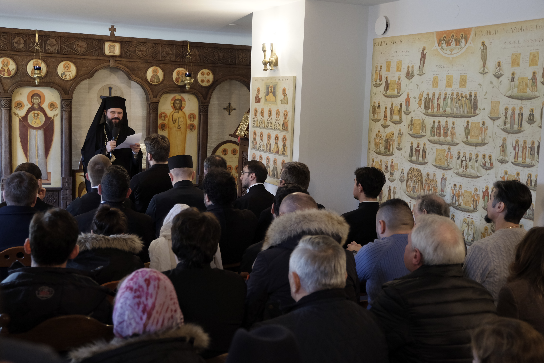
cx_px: 272
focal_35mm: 41
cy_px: 182
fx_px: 620
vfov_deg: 32.6
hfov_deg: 47.4
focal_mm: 27.4
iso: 1600
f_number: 2.8
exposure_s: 1/100
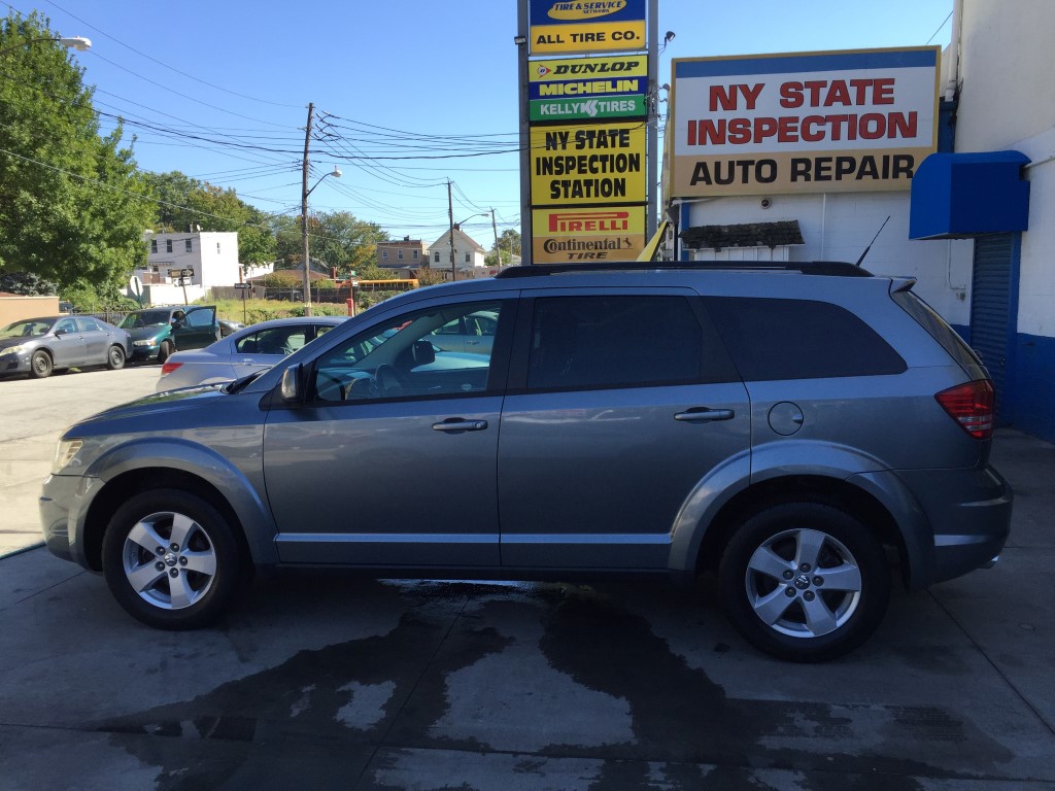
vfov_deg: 48.2
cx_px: 528
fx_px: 884
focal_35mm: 29
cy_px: 396
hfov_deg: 61.7
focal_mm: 4.15
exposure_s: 1/760
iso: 32
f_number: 2.2
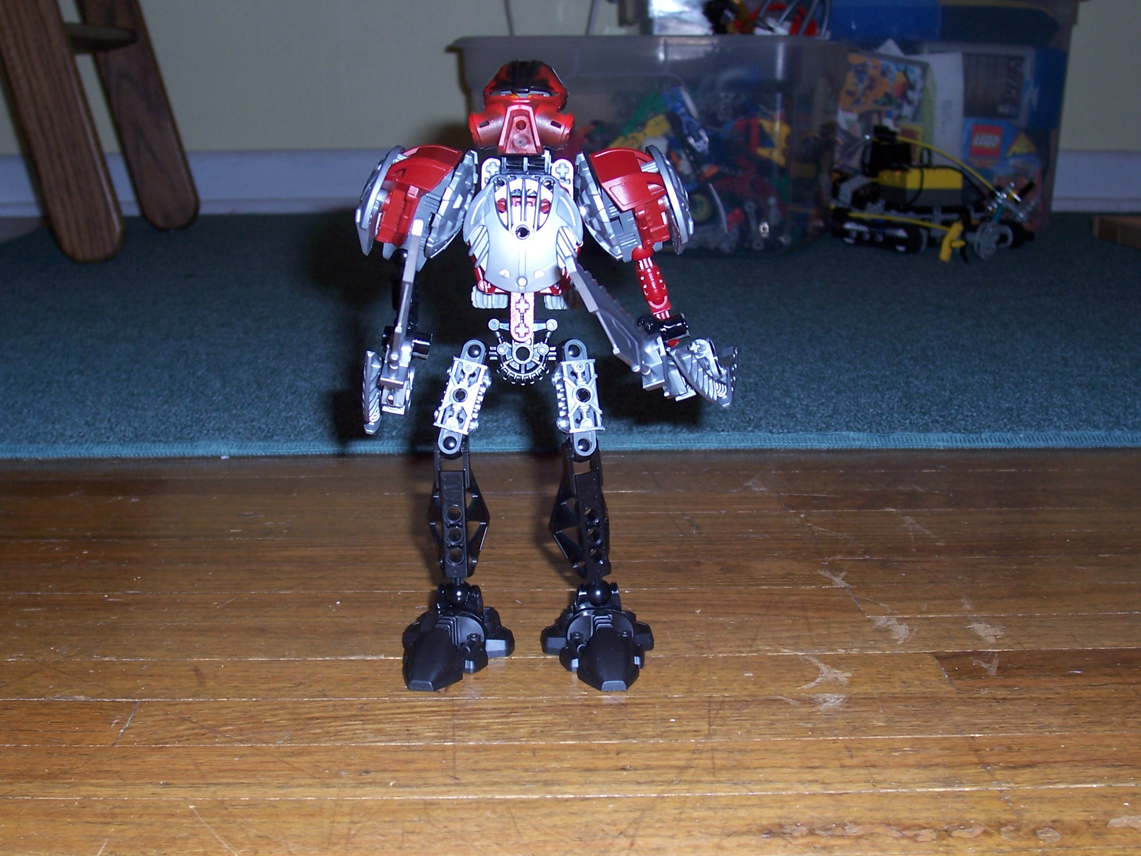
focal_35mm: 53
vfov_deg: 27.5
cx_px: 570
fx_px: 1747
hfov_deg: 36.2
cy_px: 428
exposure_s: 1/60
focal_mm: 8.6
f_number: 3.4
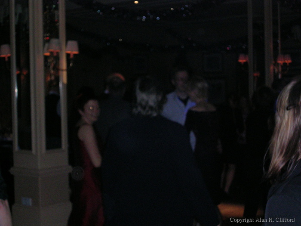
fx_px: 635
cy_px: 113
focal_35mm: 73
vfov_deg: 20.2
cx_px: 150
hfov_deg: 26.7
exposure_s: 1/60
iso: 200
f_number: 3.8
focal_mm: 11.1
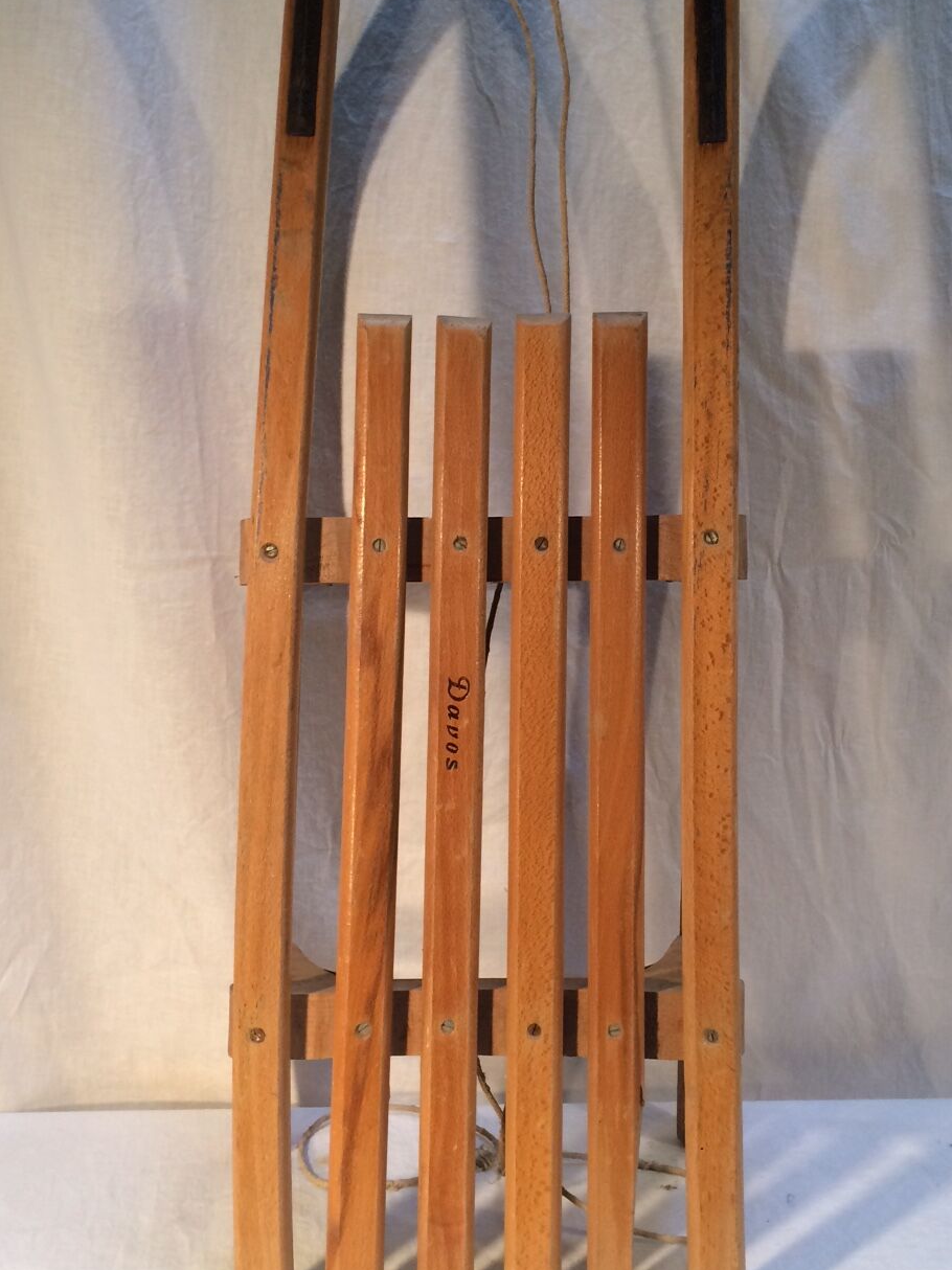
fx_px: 1431
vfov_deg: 47.7
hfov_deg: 36.8
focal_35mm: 39
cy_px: 547
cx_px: 522
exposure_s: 1/33
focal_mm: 4.15
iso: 50
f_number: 2.2
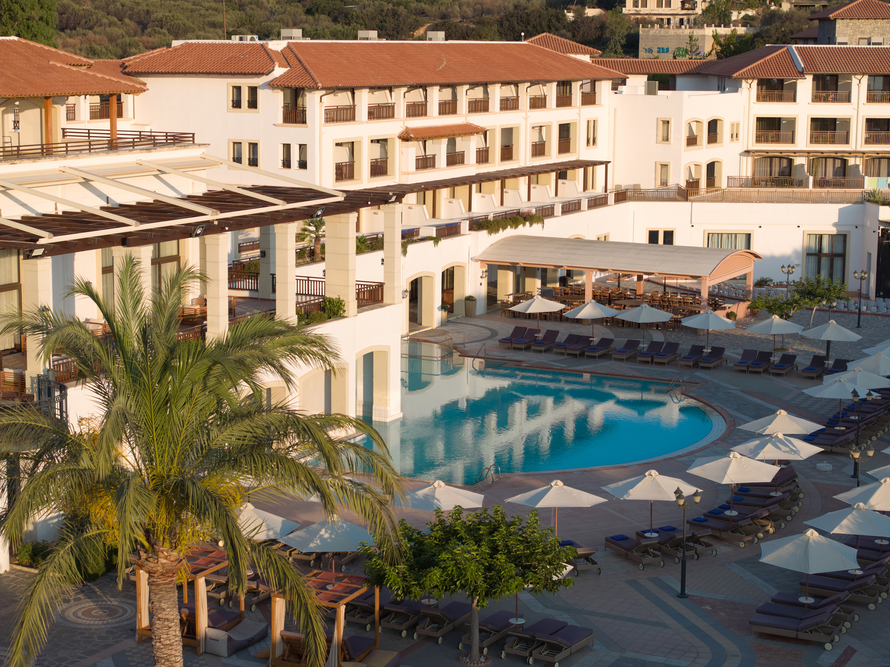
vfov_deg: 21.0
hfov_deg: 27.8
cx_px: 445
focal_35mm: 70
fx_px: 1800
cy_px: 334
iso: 120
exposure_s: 1/100
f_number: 2.8
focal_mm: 19.35
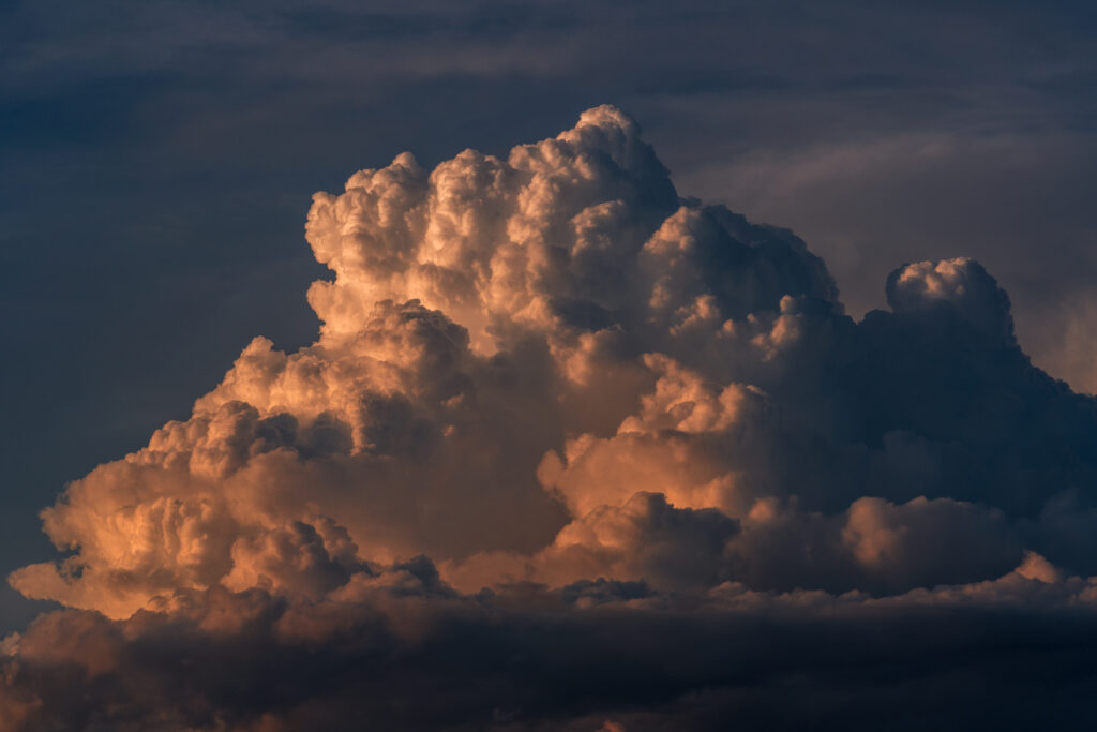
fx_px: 4114
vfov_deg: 10.2
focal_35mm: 135
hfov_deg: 15.2
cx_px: 548
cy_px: 366
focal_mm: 135
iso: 80
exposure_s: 1/320
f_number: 16
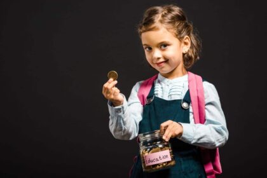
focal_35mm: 110
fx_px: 816
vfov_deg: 12.5
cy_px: 89
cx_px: 134
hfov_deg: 18.6
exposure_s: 1/200
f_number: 10
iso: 160
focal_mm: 110
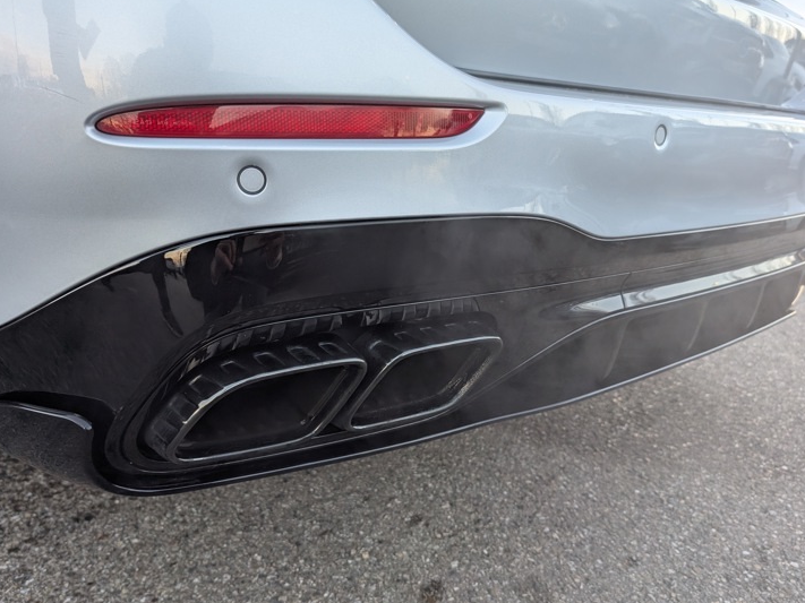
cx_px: 393
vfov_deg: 51.3
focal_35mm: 27
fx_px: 628
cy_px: 325
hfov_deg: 65.3
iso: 250
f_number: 1.68
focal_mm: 6.9
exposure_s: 1/422
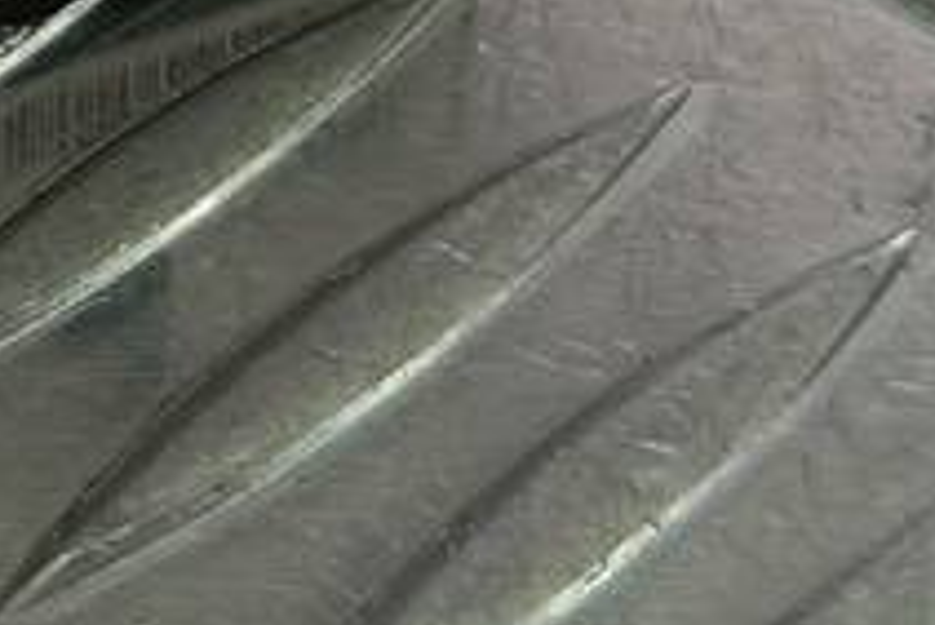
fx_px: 3535
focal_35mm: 136
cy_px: -399
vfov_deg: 9.7
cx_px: -372
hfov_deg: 14.3
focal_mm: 4.11
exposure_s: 1/100
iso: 80
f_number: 1.6
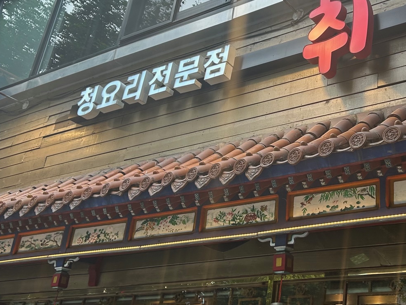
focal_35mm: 53
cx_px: 303
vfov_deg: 27.4
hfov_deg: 35.4
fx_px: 622
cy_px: 106
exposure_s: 1/230
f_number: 1.5
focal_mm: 5.7
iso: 40
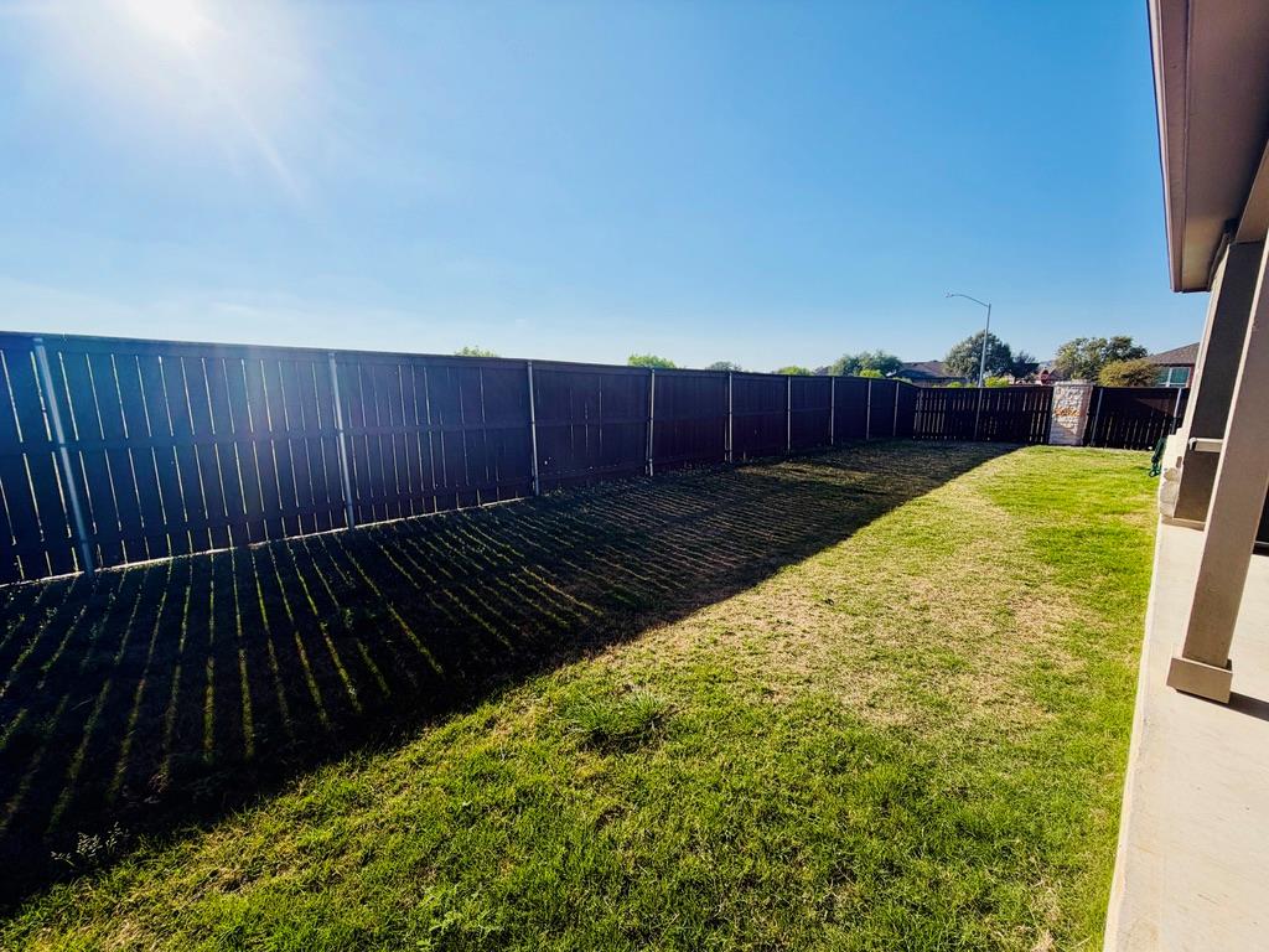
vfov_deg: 85.7
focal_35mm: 14
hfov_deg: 102.1
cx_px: 634
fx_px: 513
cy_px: 476
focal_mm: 2.22
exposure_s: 1/1431
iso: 20
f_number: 2.2
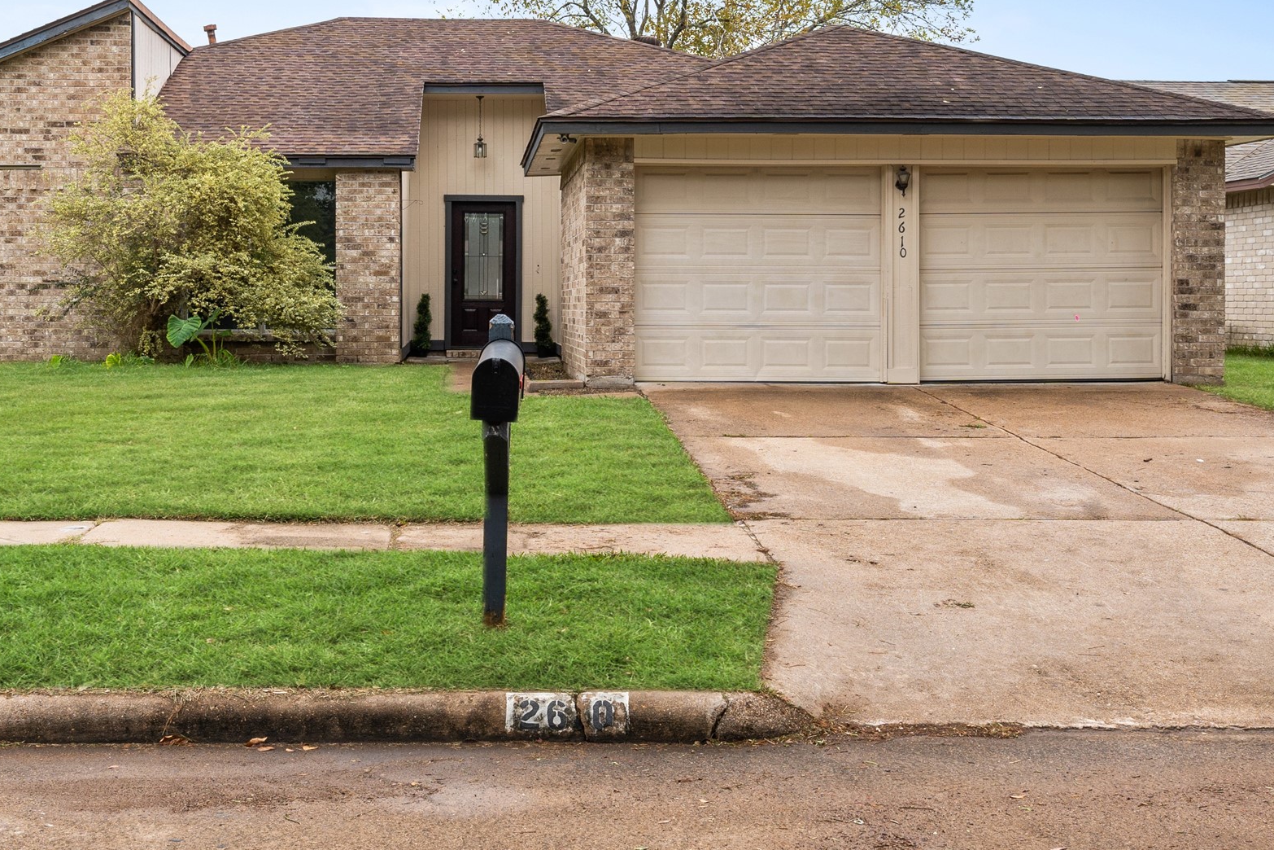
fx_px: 1522
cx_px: 509
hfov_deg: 45.2
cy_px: 268
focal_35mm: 43
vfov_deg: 30.9
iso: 80
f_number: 11
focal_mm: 20.8
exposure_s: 1/25
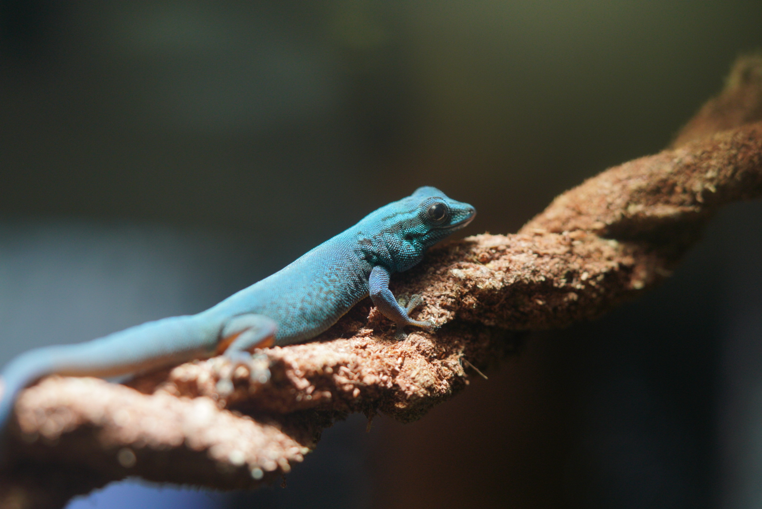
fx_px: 2859
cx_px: 381
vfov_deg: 10.2
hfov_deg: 15.2
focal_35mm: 135
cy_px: 254
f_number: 2.8
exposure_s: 1/320
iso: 400
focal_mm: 90
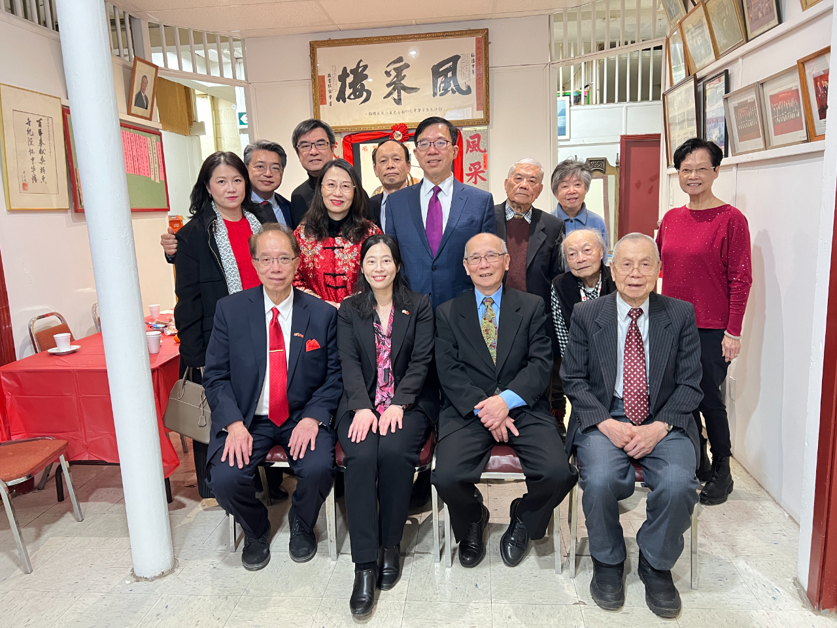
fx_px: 629
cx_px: 418
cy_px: 314
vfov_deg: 53.1
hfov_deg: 67.3
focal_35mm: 26
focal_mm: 5.7
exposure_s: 1/40
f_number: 1.5
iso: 500
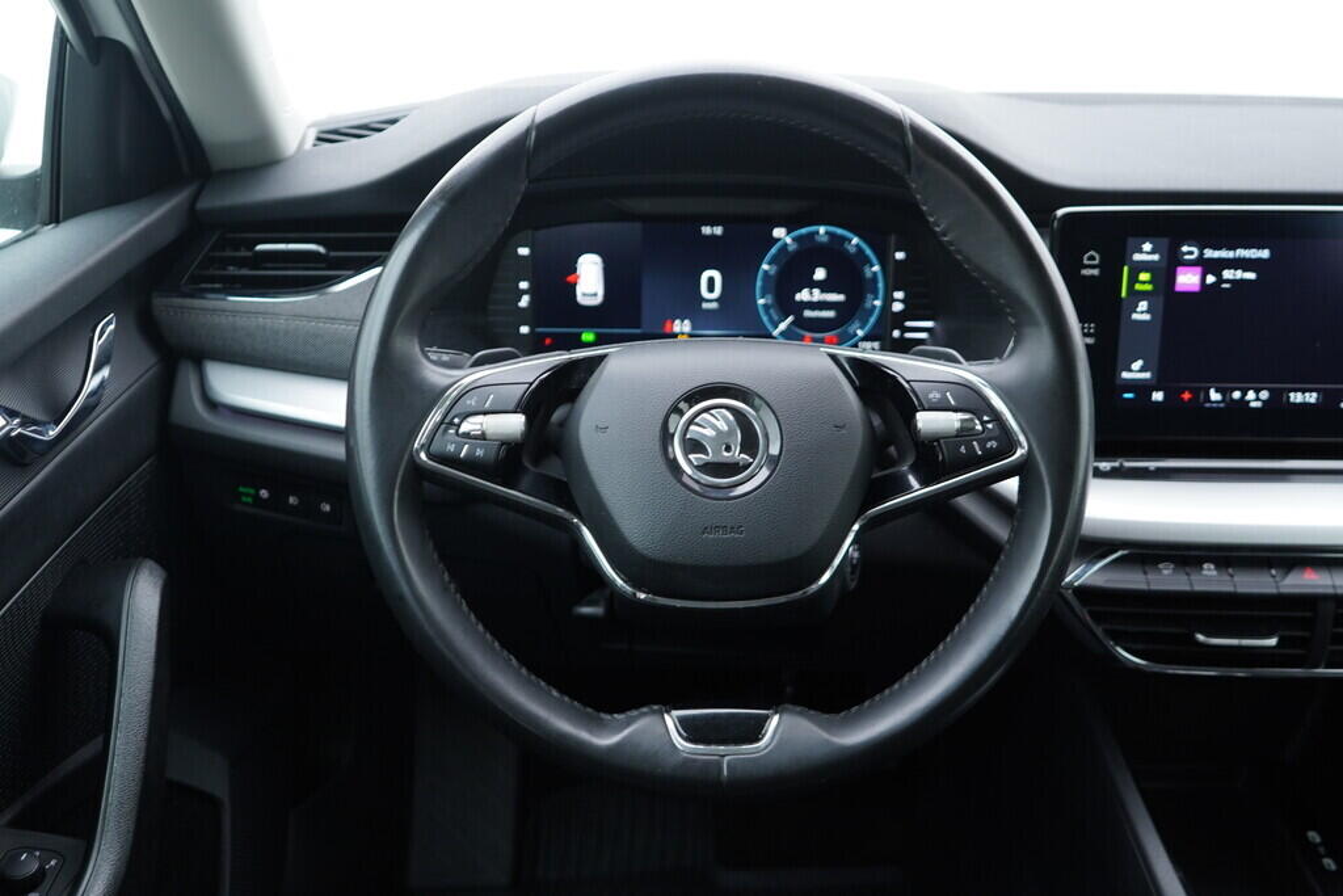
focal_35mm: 36
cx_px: 672
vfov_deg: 36.9
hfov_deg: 53.1
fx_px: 1343
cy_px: 448
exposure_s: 1/40
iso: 250
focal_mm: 24
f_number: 2.8
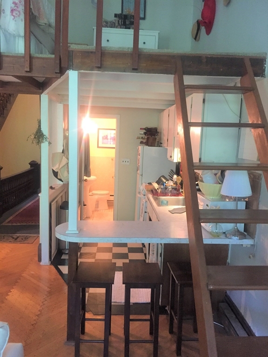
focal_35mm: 29
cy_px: 178
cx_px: 134
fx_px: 299
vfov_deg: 61.7
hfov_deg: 48.2
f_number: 2.2
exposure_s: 1/17
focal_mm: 4.15
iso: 250
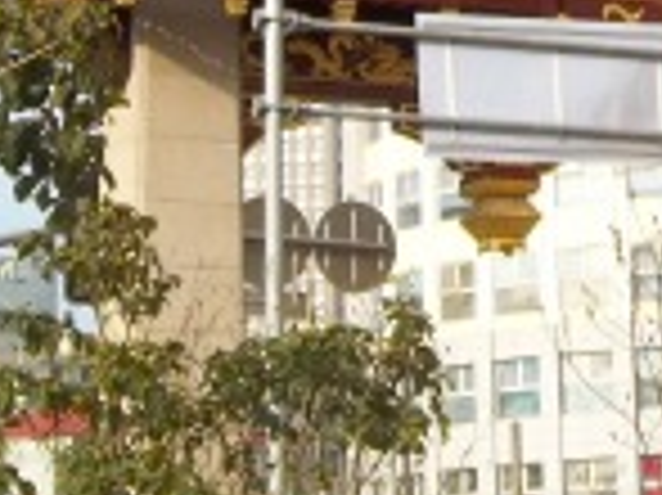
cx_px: 851
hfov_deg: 13.3
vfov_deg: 10.1
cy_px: -117
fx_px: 2752
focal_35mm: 144
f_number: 4.58
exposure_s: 1/320
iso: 64
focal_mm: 8.3
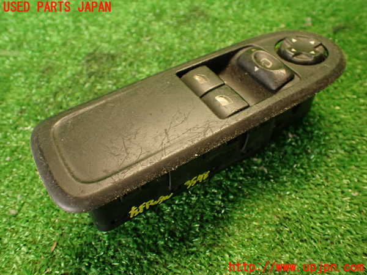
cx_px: 184
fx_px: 318
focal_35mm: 30
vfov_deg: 46.8
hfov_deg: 60.0
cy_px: 138
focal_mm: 5.4
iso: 400
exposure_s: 1/30
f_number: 2.3
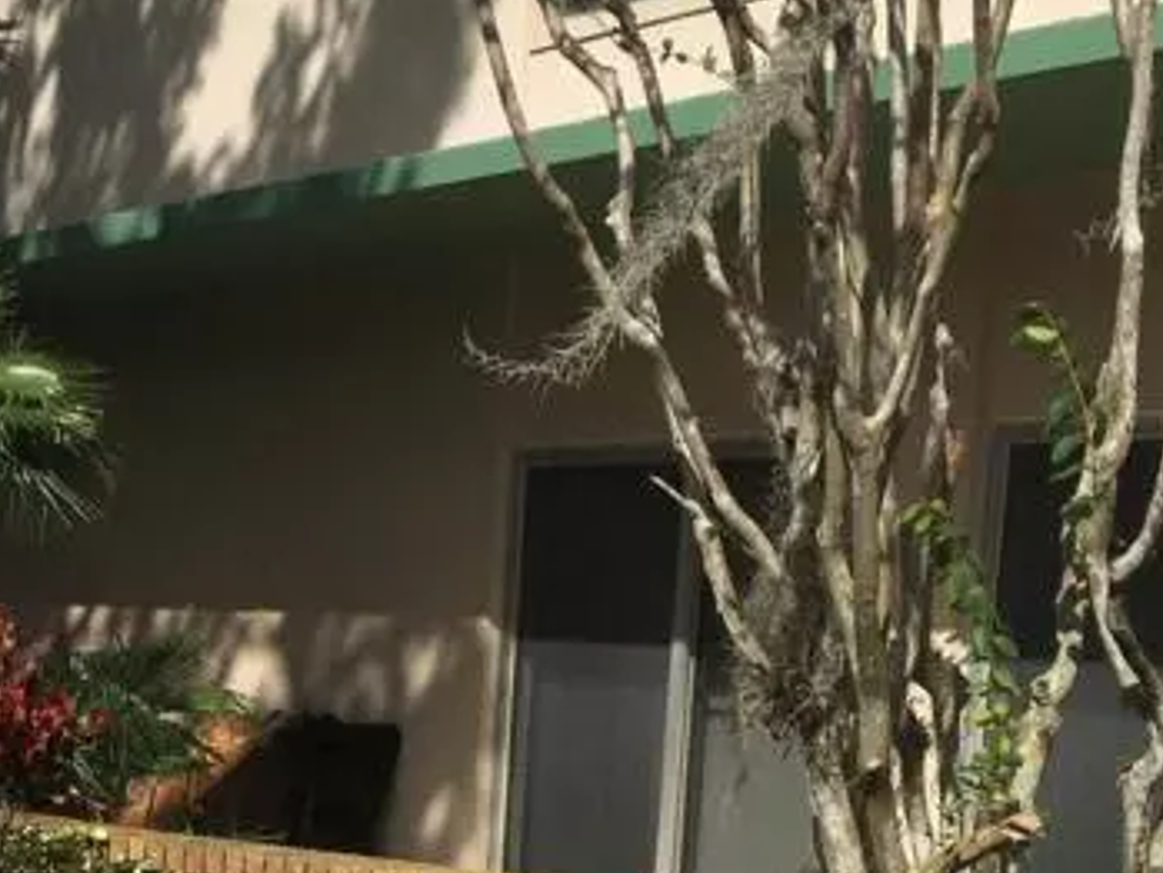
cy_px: 1056
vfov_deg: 16.6
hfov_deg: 22.1
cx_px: -30
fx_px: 2857
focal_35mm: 85
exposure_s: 1/5917
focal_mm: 4.15
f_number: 2.2
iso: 25
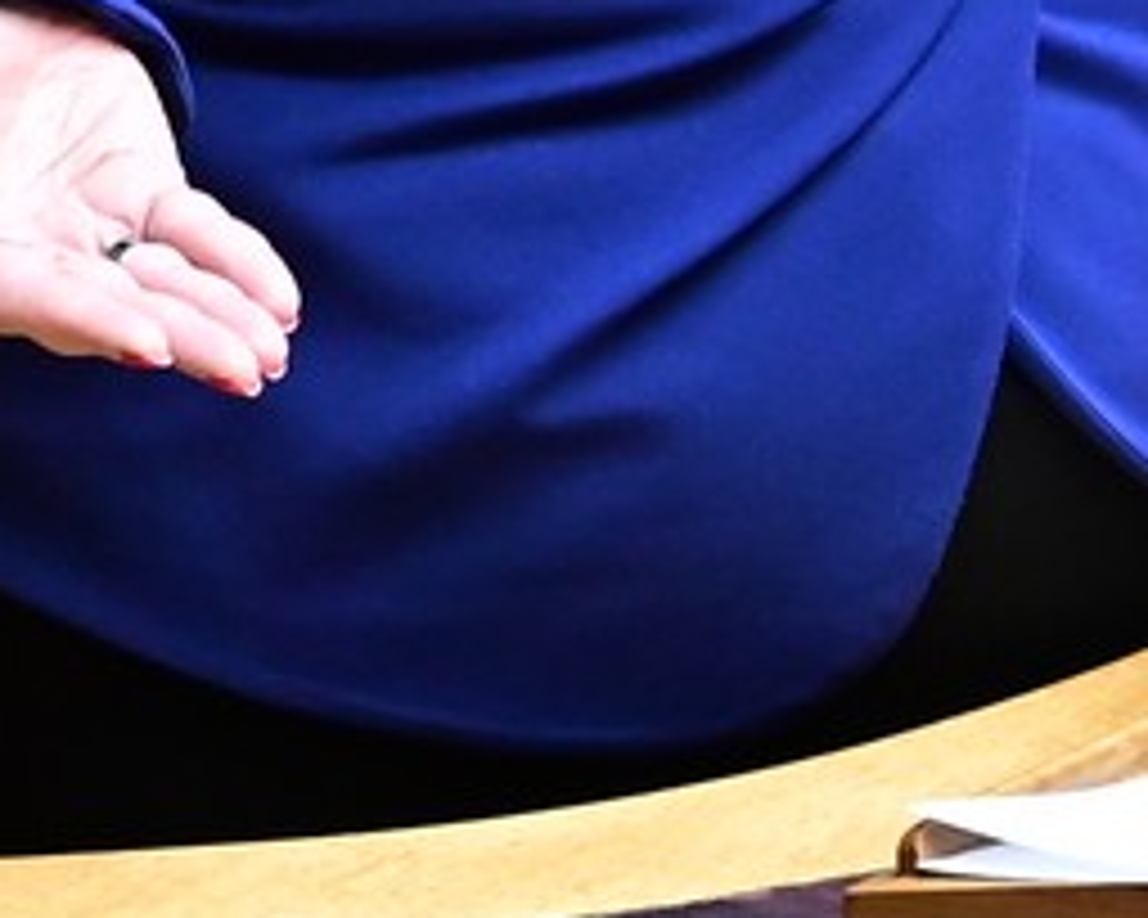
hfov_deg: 1.5
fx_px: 44985
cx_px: 1112
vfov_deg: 1.2
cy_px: -801
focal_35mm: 1324
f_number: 2.8
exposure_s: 1/400
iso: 1250
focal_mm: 200
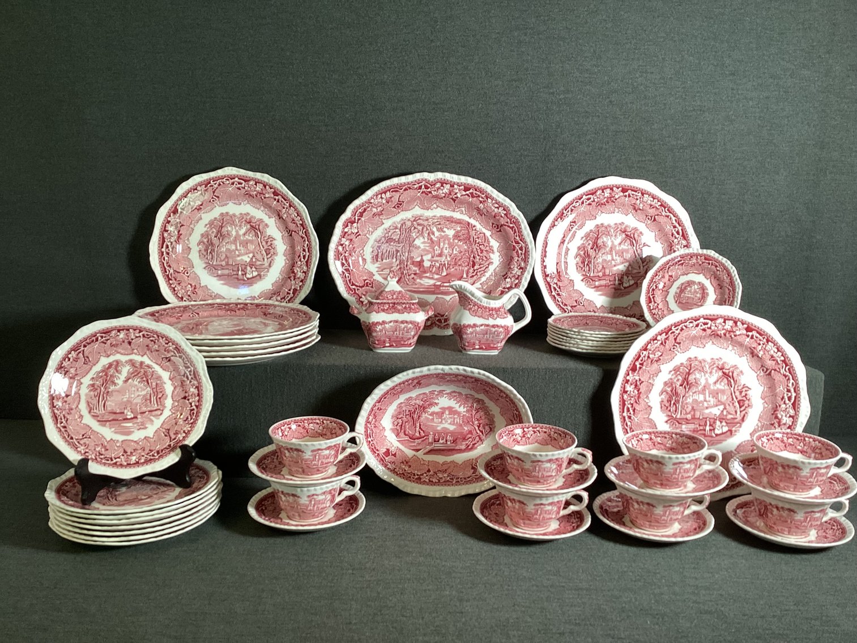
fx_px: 768
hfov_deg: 58.3
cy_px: 322
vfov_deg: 45.4
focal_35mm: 31
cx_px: 428
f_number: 2.4
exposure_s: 1/60
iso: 80
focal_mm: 3.3
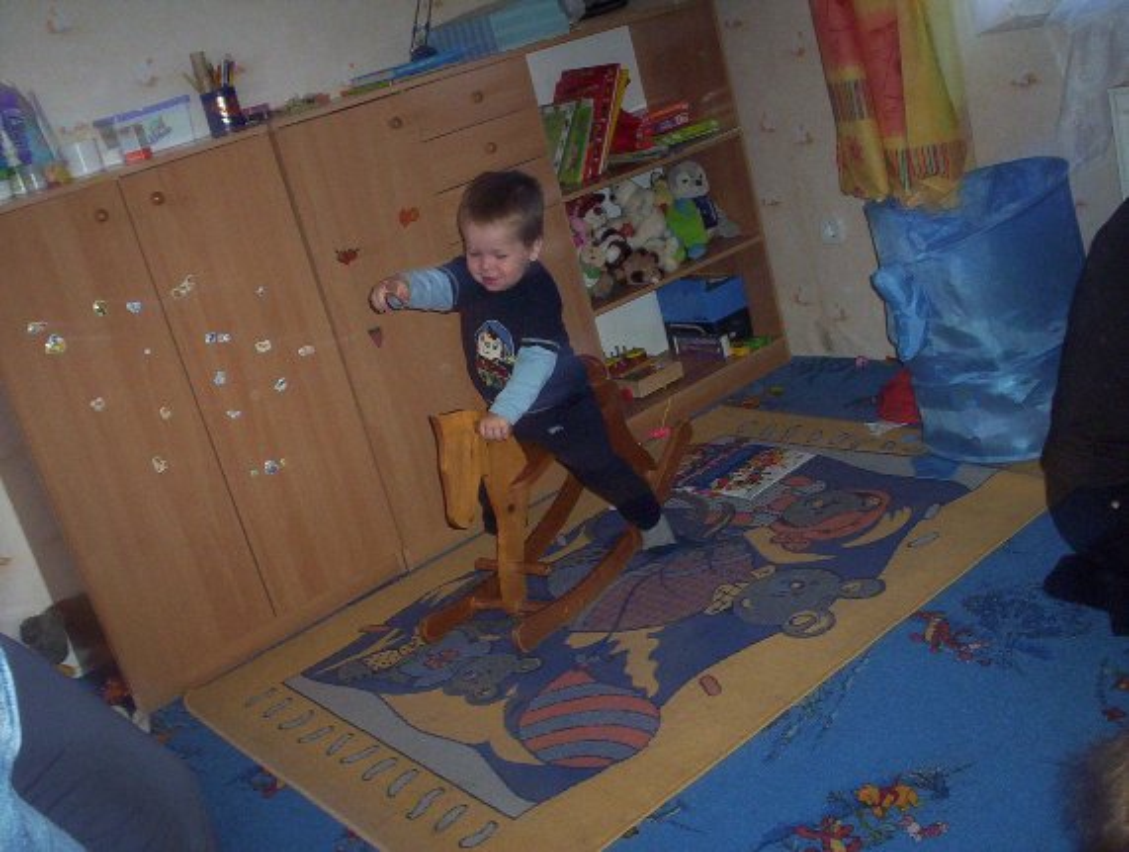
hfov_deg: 48.9
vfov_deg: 37.9
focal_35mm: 38
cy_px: 426
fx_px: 1242
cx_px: 564
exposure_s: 1/60
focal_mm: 4.99
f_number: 4.5
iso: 140
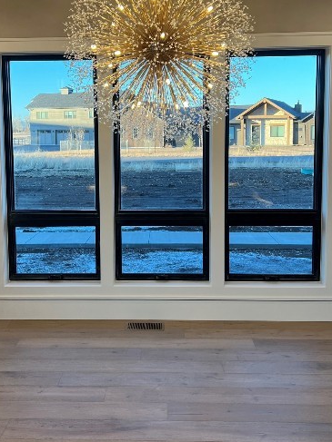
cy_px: 174
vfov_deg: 45.5
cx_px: 136
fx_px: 525
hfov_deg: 35.0
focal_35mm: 41
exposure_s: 1/165
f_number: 1.5
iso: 50
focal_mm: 5.7
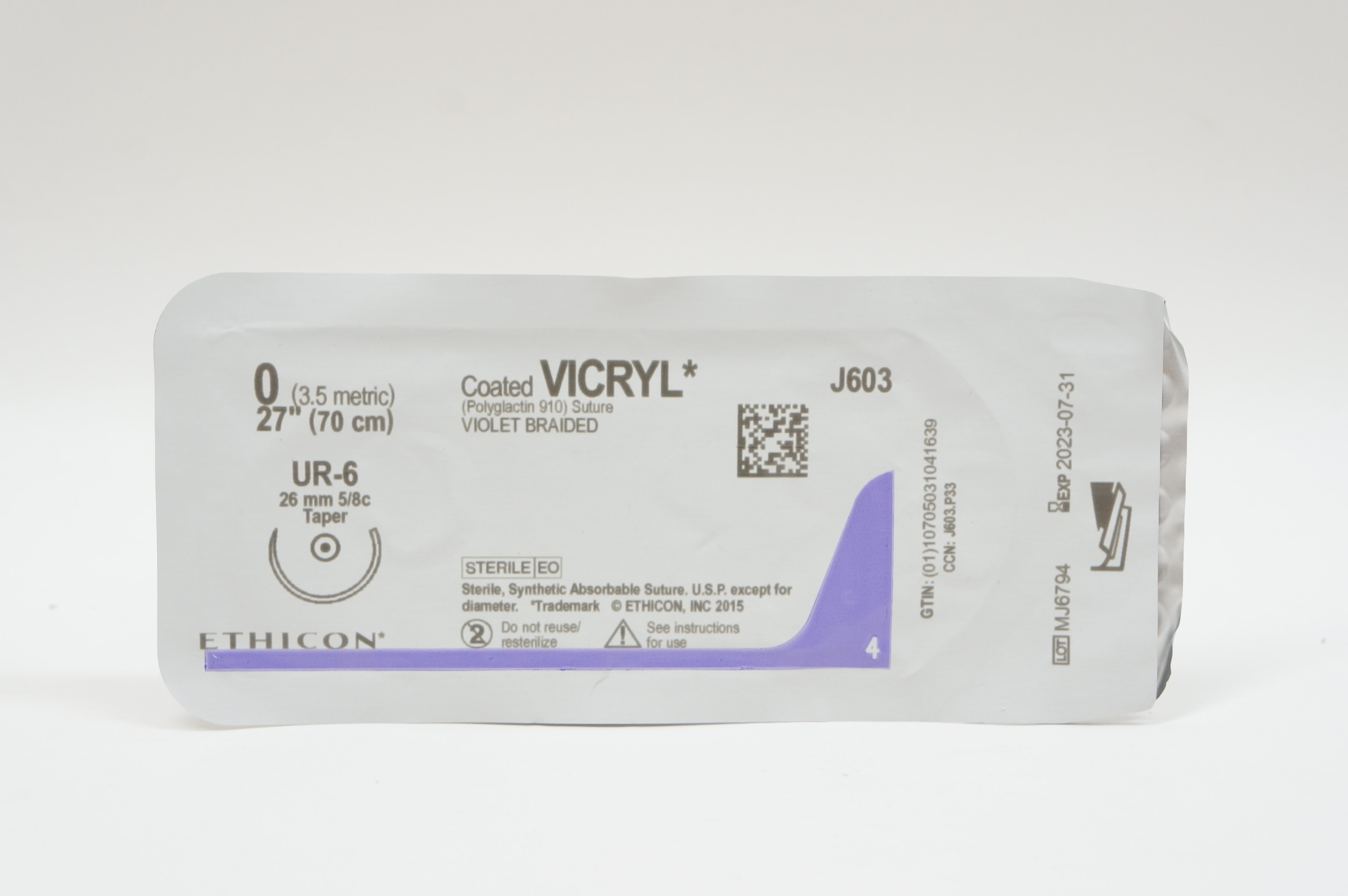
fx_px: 2244
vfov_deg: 22.6
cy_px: 450
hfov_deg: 33.4
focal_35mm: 60
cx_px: 698
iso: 400
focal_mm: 38
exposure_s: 1/40
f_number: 7.1
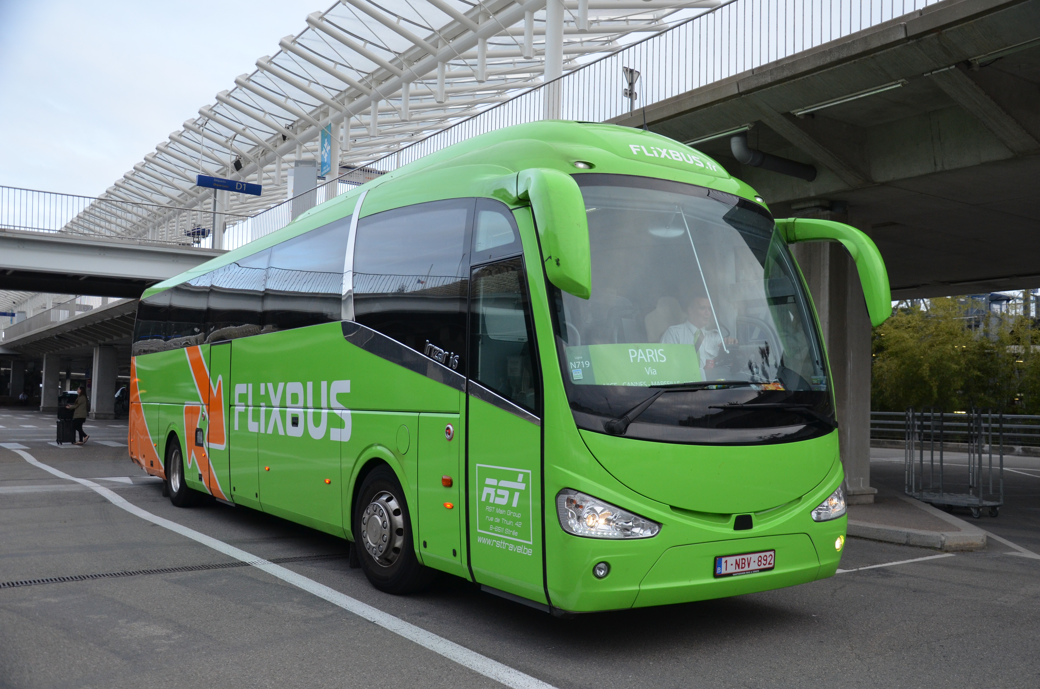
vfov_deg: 39.8
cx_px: 520
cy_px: 344
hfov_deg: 57.3
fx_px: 951
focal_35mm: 33
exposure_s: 1/800
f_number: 3.8
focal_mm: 22
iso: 800
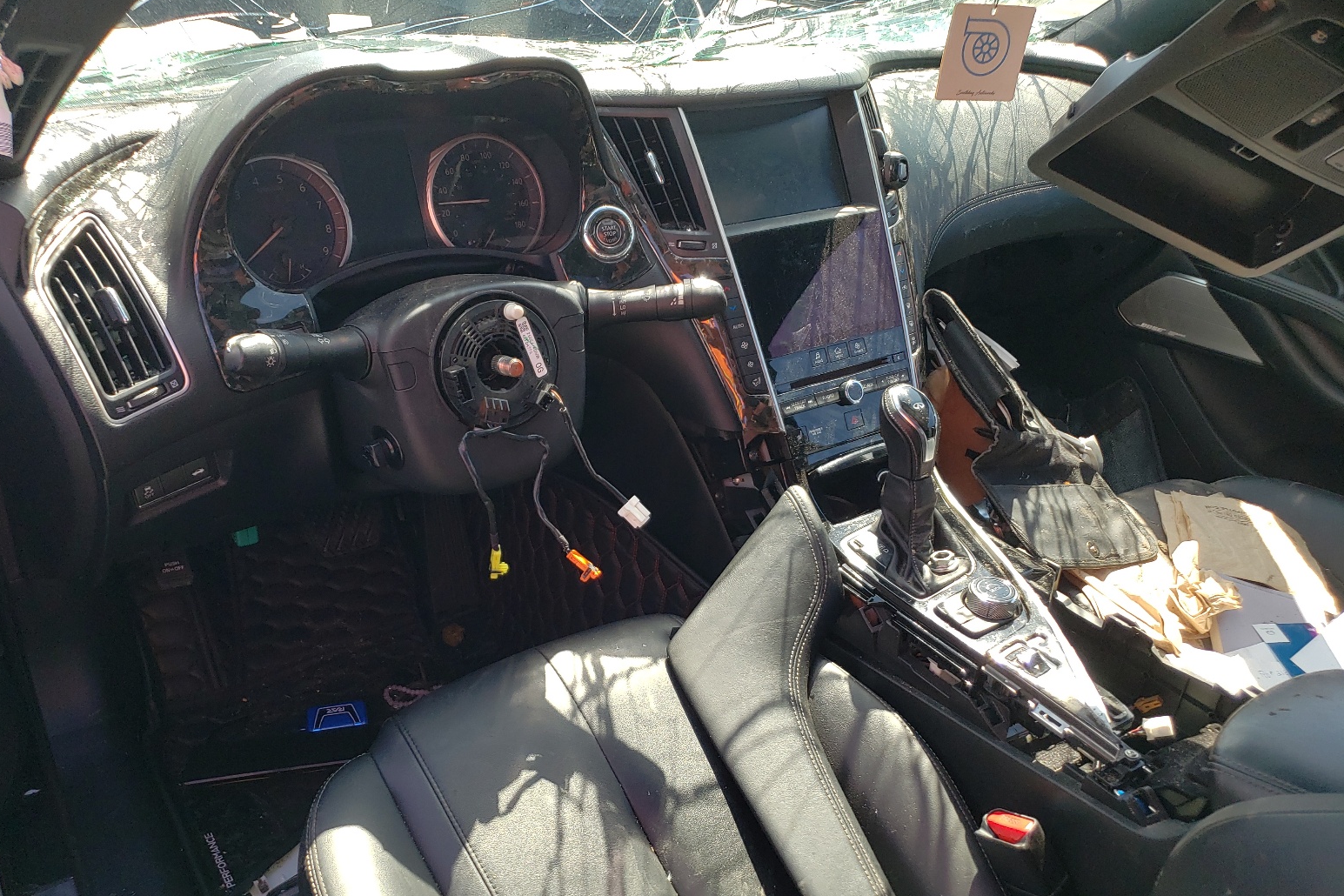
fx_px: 1045
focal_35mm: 28
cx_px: 659
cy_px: 514
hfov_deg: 65.5
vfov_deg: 46.3
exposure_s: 1/417
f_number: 1.5
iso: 50
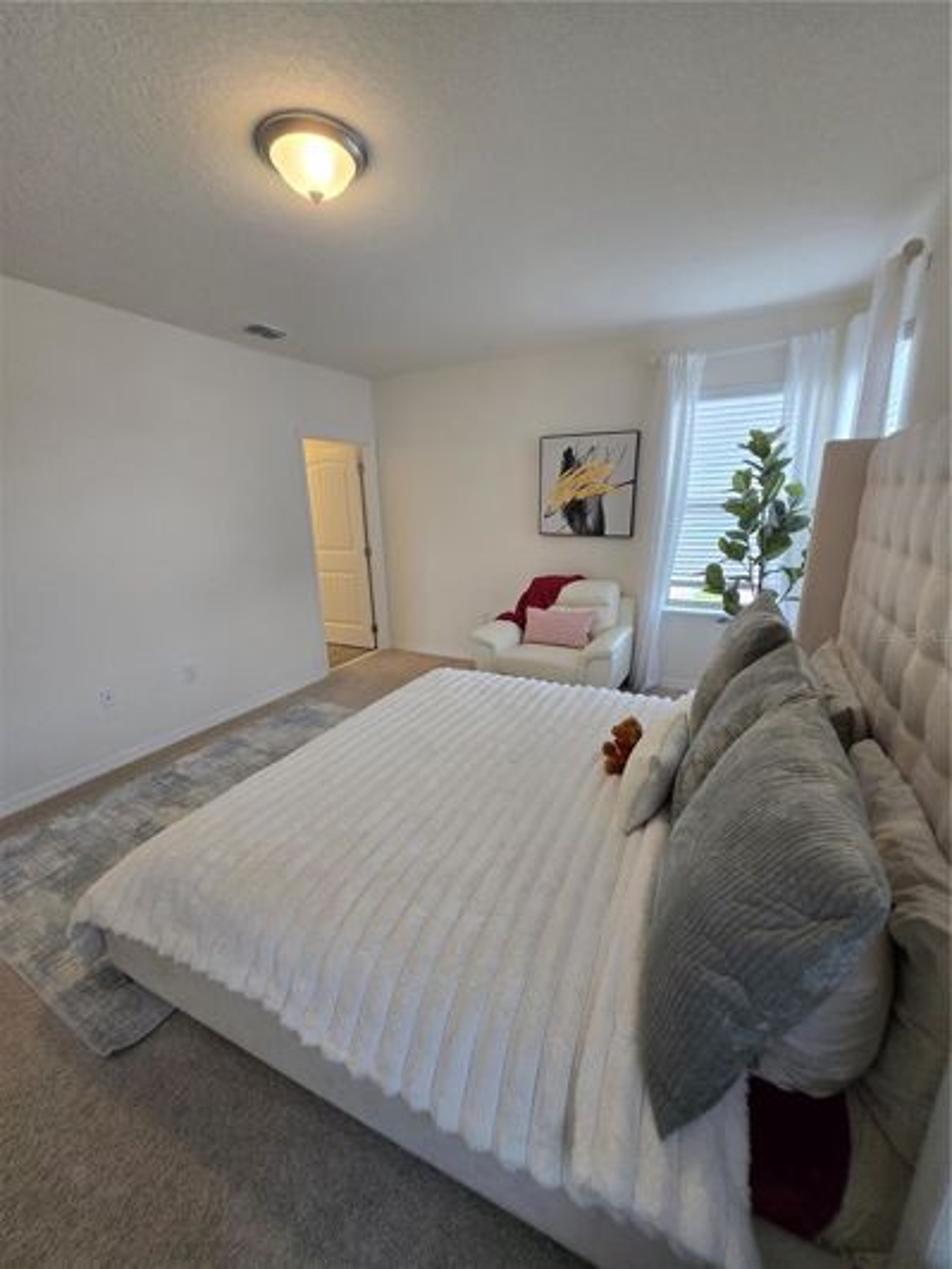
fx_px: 477
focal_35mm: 13
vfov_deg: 106.2
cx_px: 476
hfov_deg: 89.9
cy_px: 634
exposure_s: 1/60
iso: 80
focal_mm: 1.7
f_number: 2.2
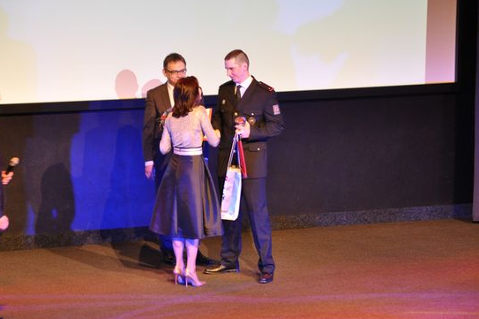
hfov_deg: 11.1
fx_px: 2467
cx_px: 243
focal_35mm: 186
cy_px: 161
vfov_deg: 7.4
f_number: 5.6
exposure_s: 1/15
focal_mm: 105
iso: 1600
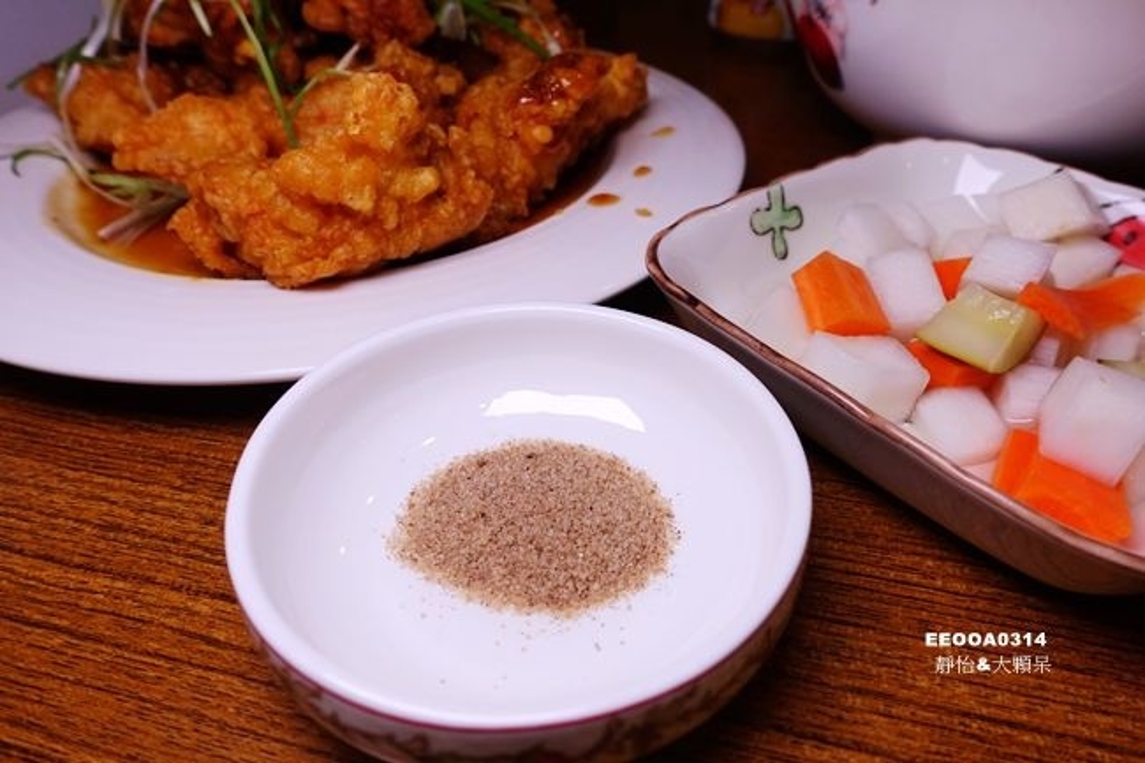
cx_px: 572
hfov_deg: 73.8
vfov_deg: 53.1
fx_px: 763
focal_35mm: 24
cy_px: 382
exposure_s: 1/160
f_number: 4
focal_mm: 8.8
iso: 125
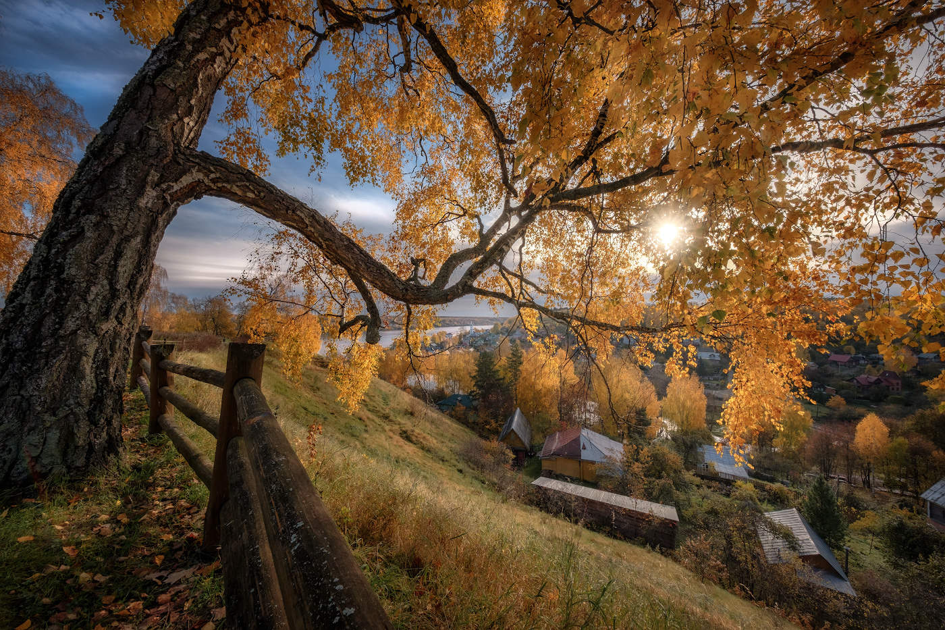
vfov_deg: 90.0
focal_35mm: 12
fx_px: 315
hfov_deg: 112.6
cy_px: 315
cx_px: 472
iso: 400
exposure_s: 1/105
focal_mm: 8
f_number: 11
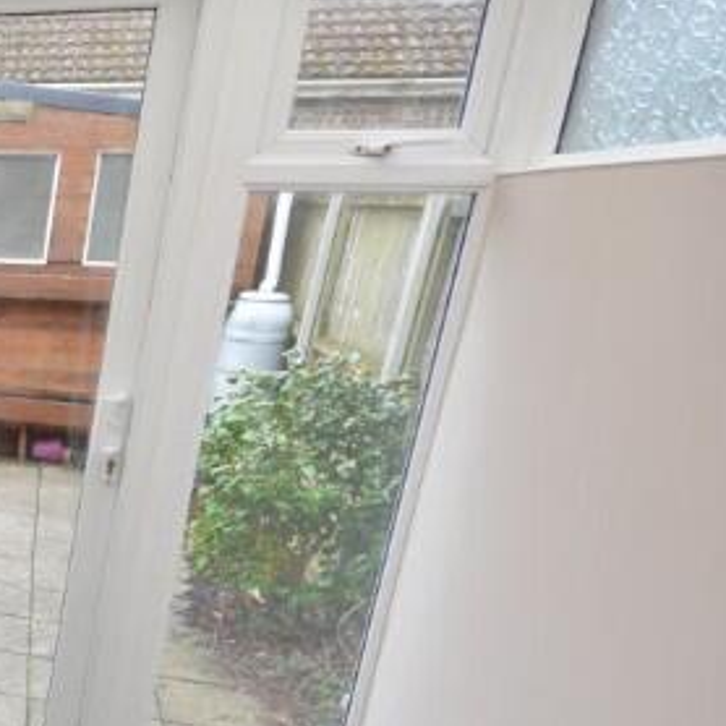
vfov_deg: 34.9
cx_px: -434
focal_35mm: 47
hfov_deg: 24.9
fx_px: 1115
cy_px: 585
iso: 400
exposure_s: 1/25
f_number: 8
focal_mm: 10
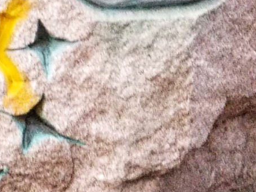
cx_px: -138
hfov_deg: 8.3
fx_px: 1722
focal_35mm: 233
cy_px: 71
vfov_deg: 6.4
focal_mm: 6
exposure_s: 1/15
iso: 200
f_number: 2.4
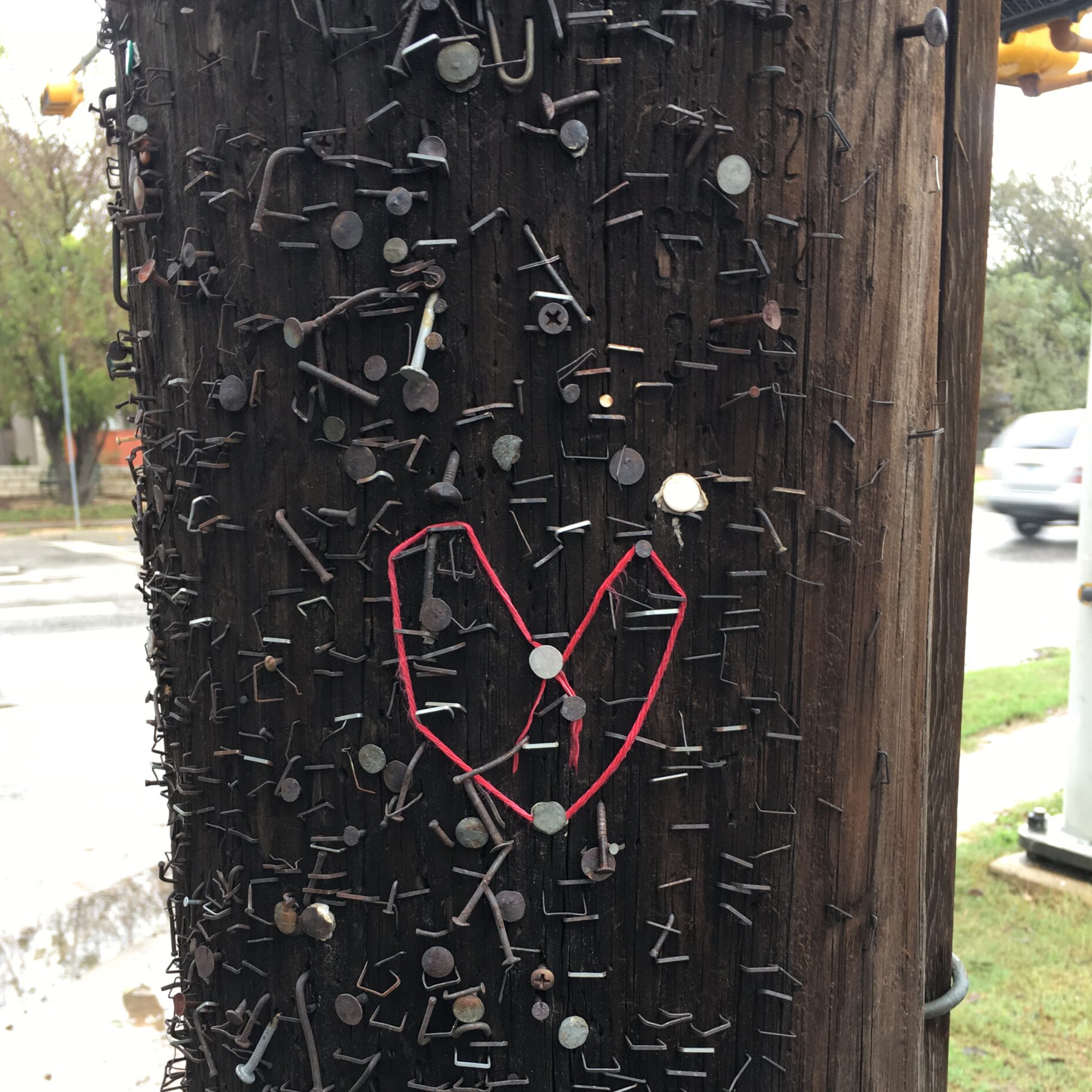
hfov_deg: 47.2
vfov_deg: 46.7
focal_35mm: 35
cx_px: 535
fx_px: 1249
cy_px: 693
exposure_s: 1/40
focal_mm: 4.15
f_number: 2.2
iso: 25
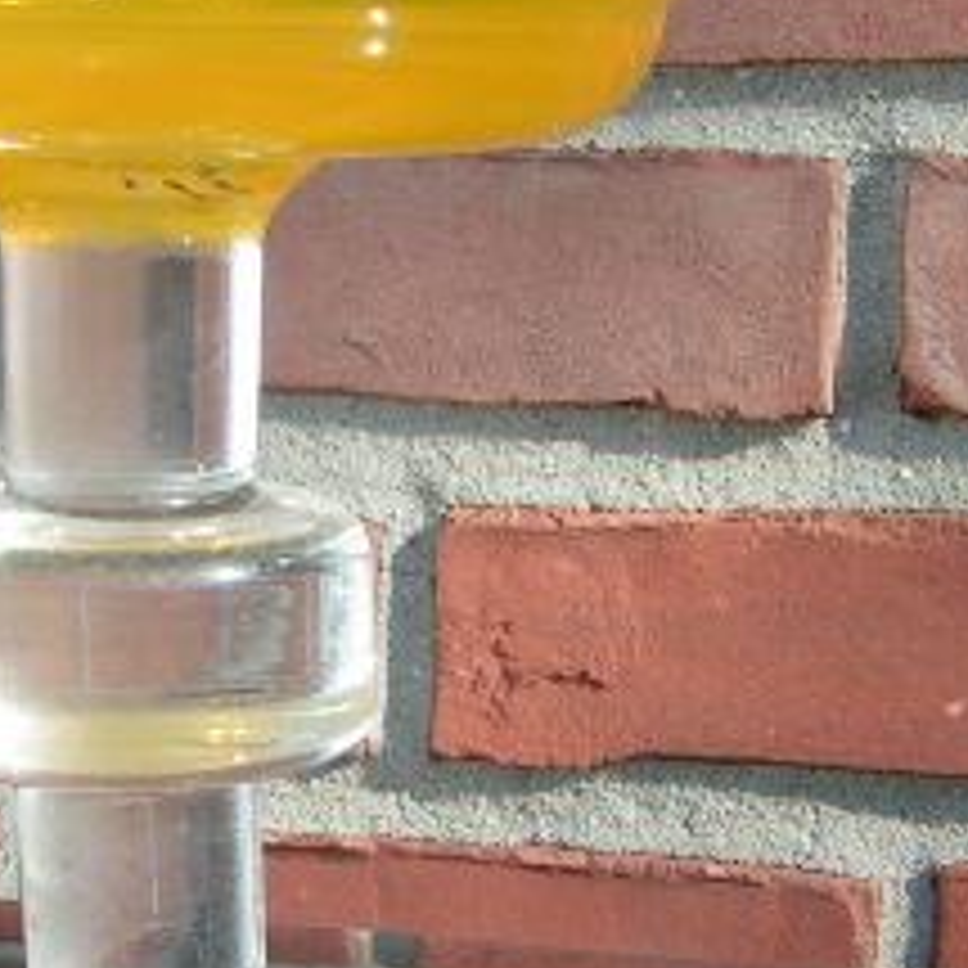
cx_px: 162
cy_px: 662
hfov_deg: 17.2
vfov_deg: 17.3
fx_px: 3164
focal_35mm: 100
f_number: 5.6
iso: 50
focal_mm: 5.8
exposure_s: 1/100
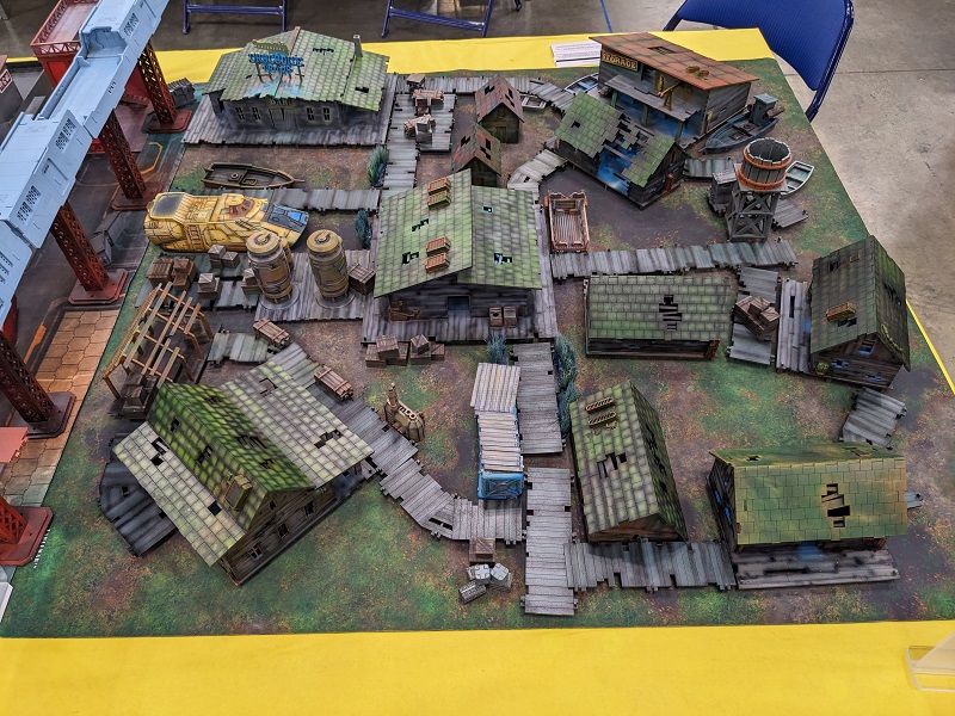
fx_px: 745
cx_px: 478
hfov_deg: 65.3
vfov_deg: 51.4
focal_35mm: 27
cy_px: 358
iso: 77
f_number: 1.73
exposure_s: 1/120
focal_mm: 4.38
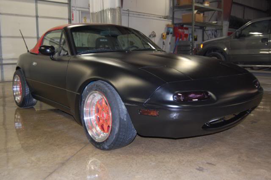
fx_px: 260
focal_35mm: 34
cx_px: 136
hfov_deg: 55.1
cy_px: 90
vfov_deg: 38.3
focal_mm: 23
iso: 400
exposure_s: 1/60
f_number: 3.8
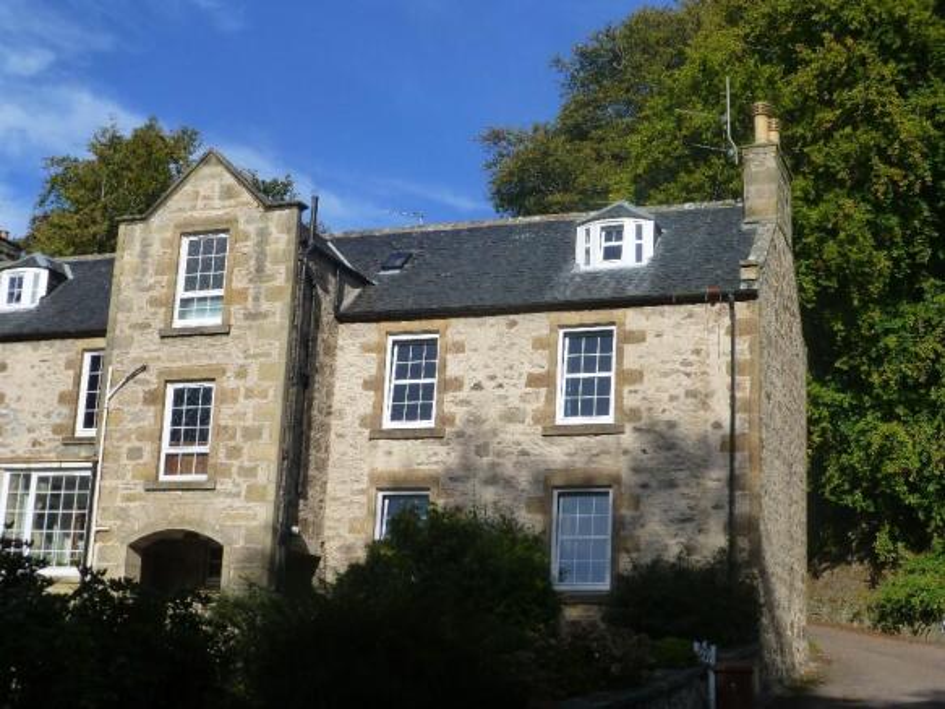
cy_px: 354
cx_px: 472
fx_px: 1392
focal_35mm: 51
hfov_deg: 37.5
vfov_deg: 28.6
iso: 160
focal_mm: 9
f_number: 4.4
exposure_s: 1/1000
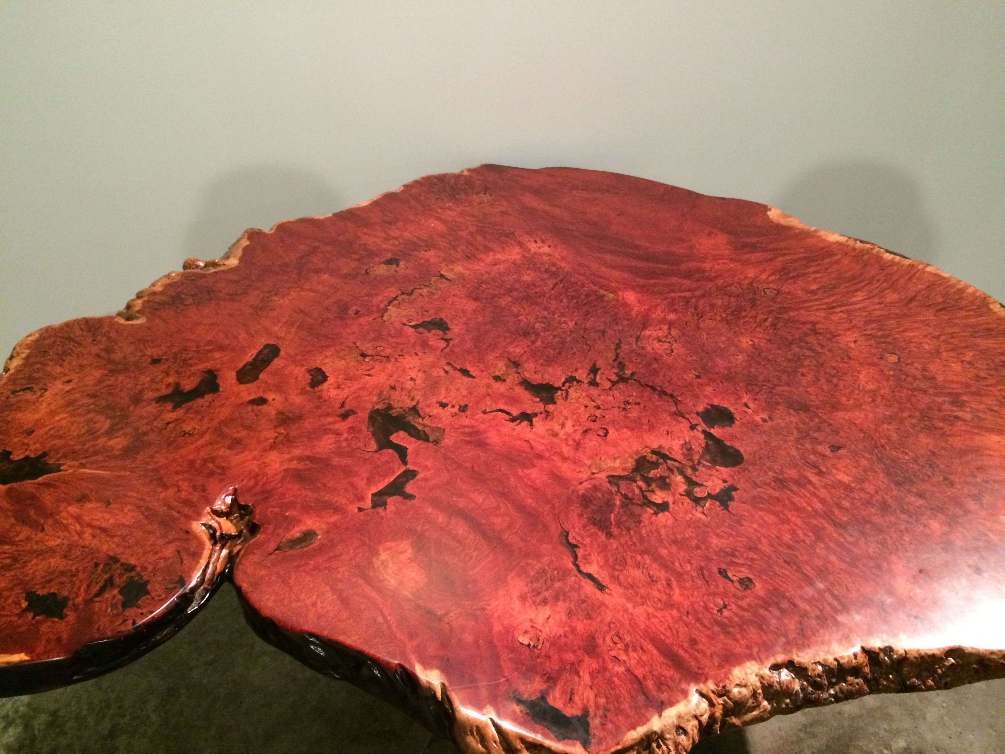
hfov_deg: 61.7
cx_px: 502
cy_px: 377
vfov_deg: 48.2
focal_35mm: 29
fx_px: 842
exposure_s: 1/15
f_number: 2.2
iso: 400
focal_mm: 4.15
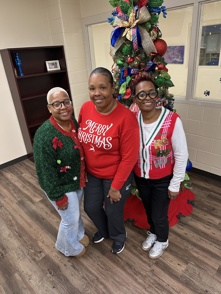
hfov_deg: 56.8
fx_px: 204
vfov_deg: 71.6
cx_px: 110
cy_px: 147
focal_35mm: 24
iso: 200
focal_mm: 6.86
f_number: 1.78
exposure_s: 1/60
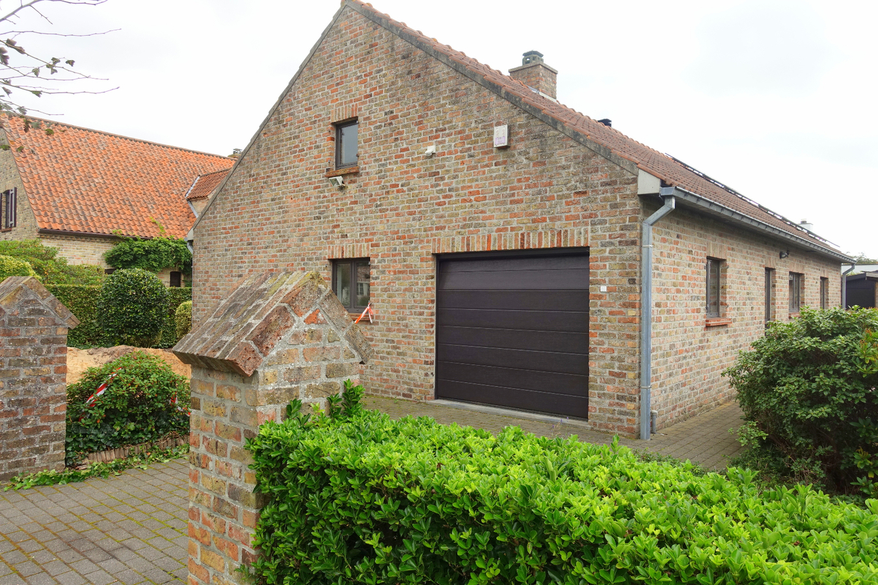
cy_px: 292
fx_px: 585
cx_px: 439
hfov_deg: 73.7
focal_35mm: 24
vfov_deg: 53.1
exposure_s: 1/80
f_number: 5
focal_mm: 8.8
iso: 125
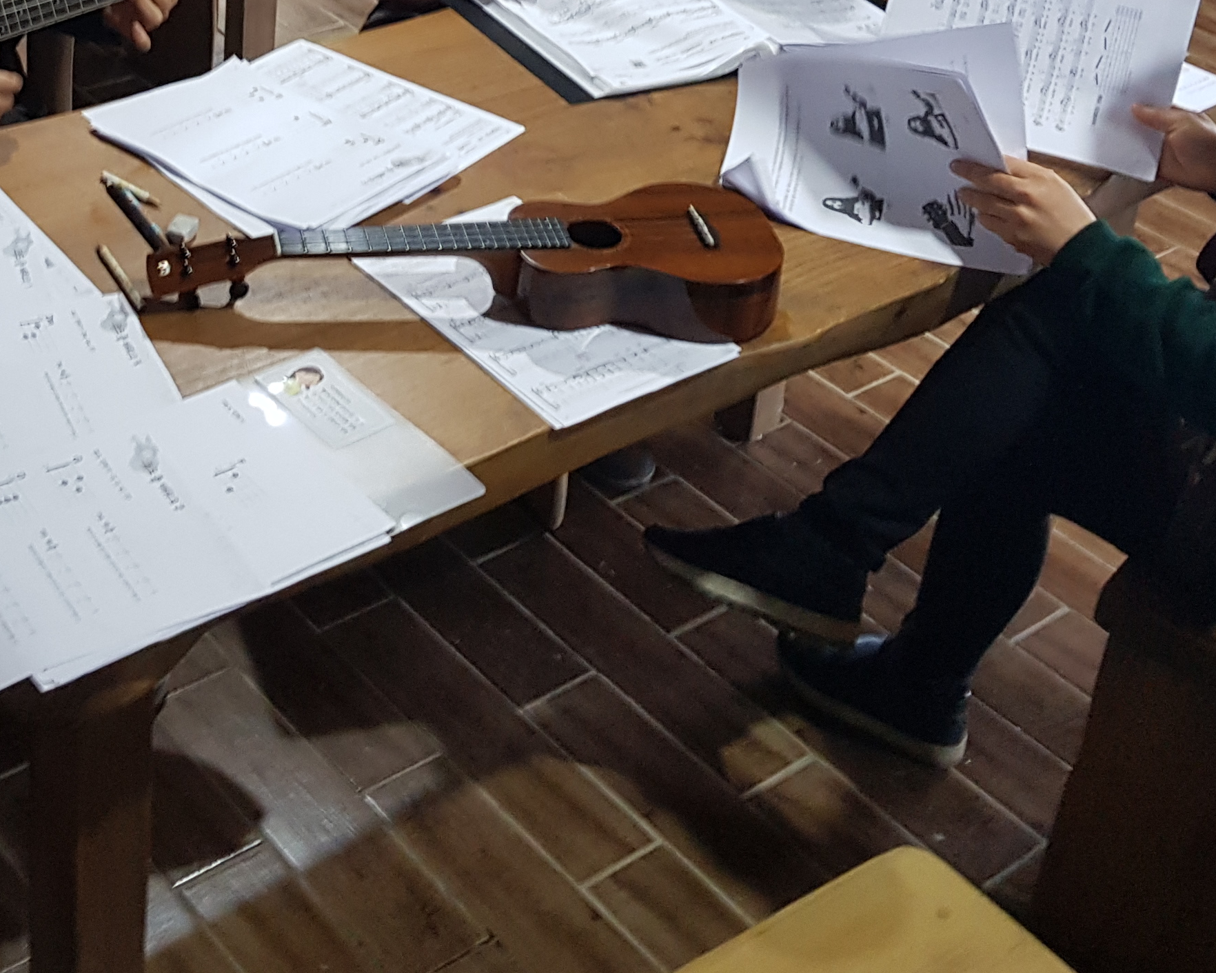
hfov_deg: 31.9
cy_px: -63
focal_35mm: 58
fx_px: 2087
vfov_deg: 24.7
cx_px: 303
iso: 200
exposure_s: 1/30
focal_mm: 4.2
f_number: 1.7
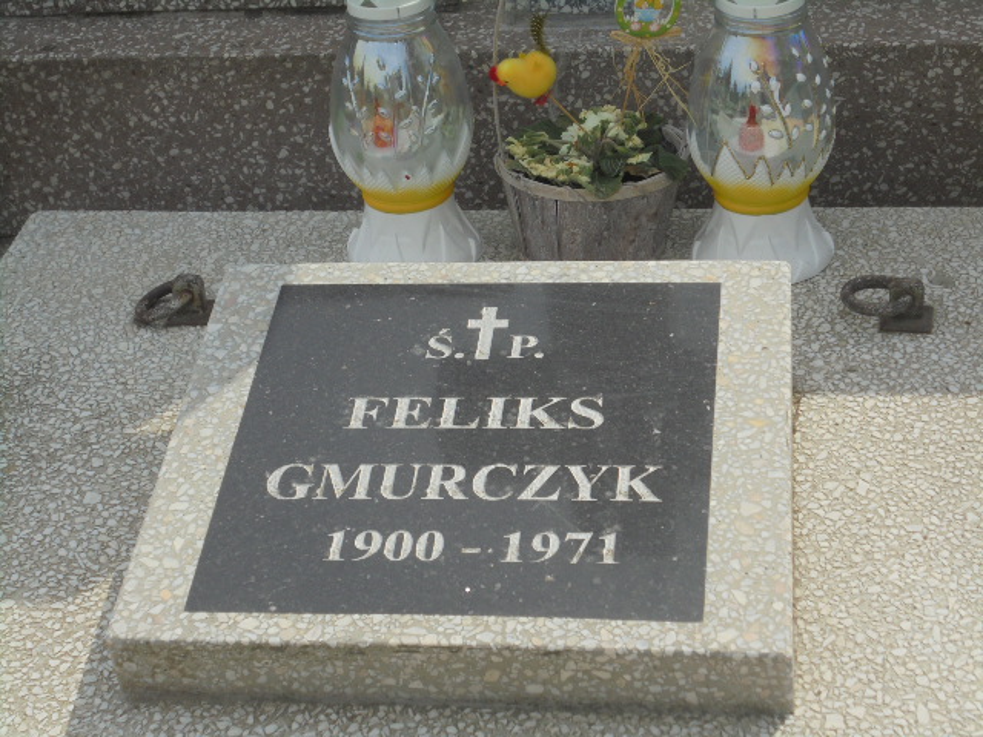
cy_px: 368
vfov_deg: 20.2
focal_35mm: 73
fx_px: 2073
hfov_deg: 26.7
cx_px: 492
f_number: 6.1
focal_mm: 13.1
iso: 100
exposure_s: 1/500
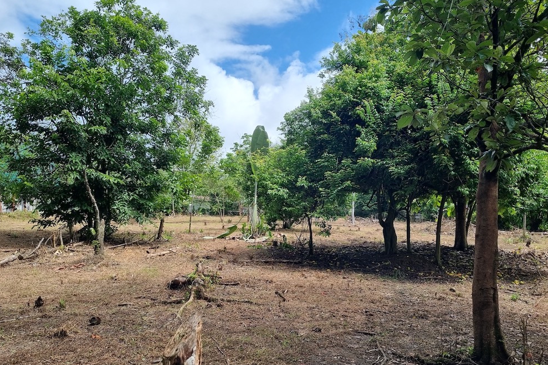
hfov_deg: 65.5
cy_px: 209
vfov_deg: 46.2
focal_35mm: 28
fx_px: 426
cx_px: 271
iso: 50
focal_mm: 5.4
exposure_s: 1/1560
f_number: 1.8
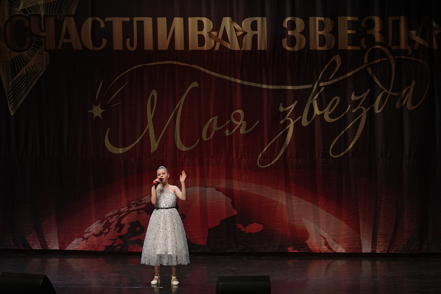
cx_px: 220
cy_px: 147
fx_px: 1286
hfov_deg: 19.5
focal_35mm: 105
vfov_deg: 13.0
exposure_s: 1/400
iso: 1600
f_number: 2.8
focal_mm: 70
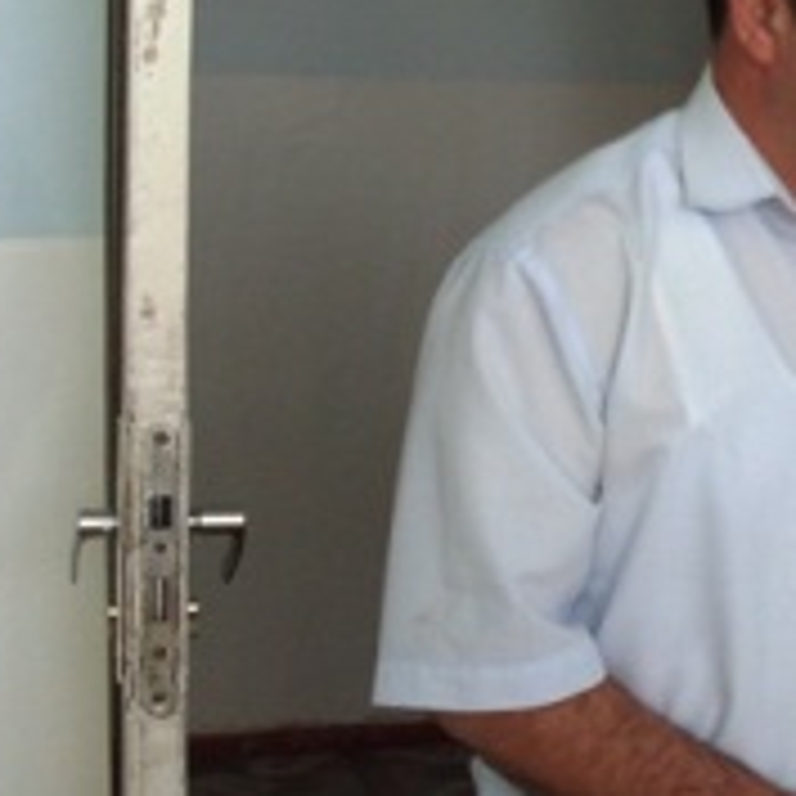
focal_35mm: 85
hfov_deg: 19.6
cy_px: 225
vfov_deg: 20.3
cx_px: 868
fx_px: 2211
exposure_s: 1/90
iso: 80
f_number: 2.8
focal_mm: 6.3
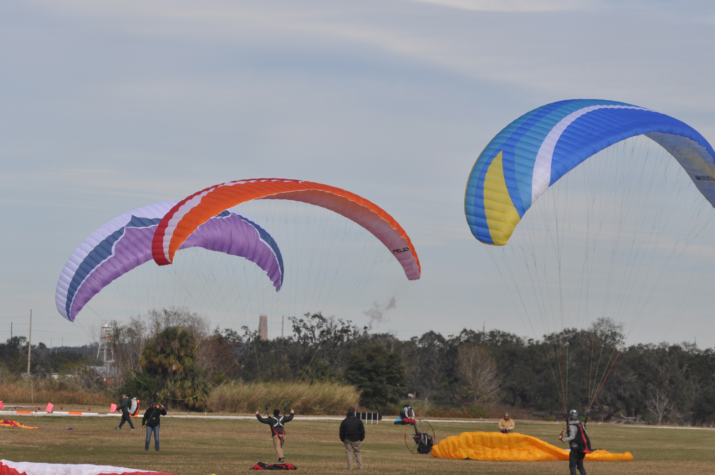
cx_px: 364
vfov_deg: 7.0
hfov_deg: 10.5
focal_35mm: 197
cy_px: 217
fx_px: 3900
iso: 200
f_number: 6.3
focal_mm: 105
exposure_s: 1/1250
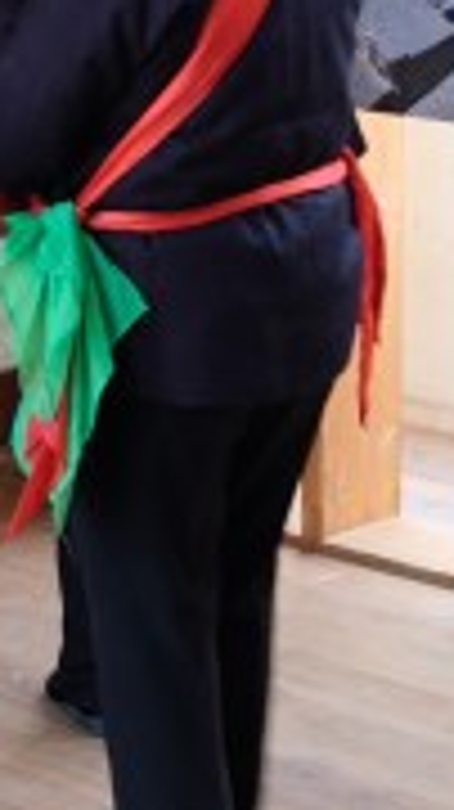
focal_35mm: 126
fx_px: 2702
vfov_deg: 16.7
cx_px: 49
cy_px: 14
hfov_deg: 9.6
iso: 640
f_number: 2.8
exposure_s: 1/60
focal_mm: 24.2
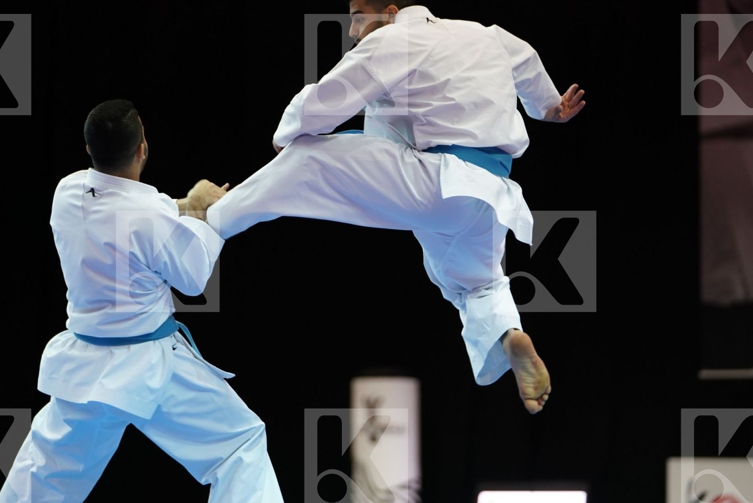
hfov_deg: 12.1
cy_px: 262
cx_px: 356
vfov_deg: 8.1
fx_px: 3556
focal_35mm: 170
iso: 2000
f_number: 2.8
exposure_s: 1/500
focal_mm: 128
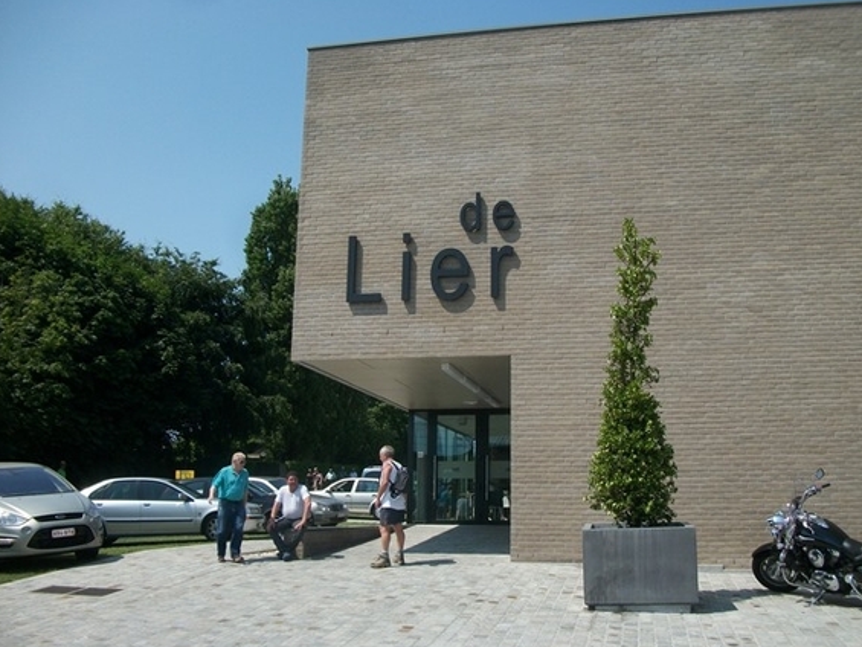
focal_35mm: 34
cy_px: 339
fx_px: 847
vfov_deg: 41.8
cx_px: 450
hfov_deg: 53.9
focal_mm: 5.7
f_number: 8.8
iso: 80
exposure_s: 1/200
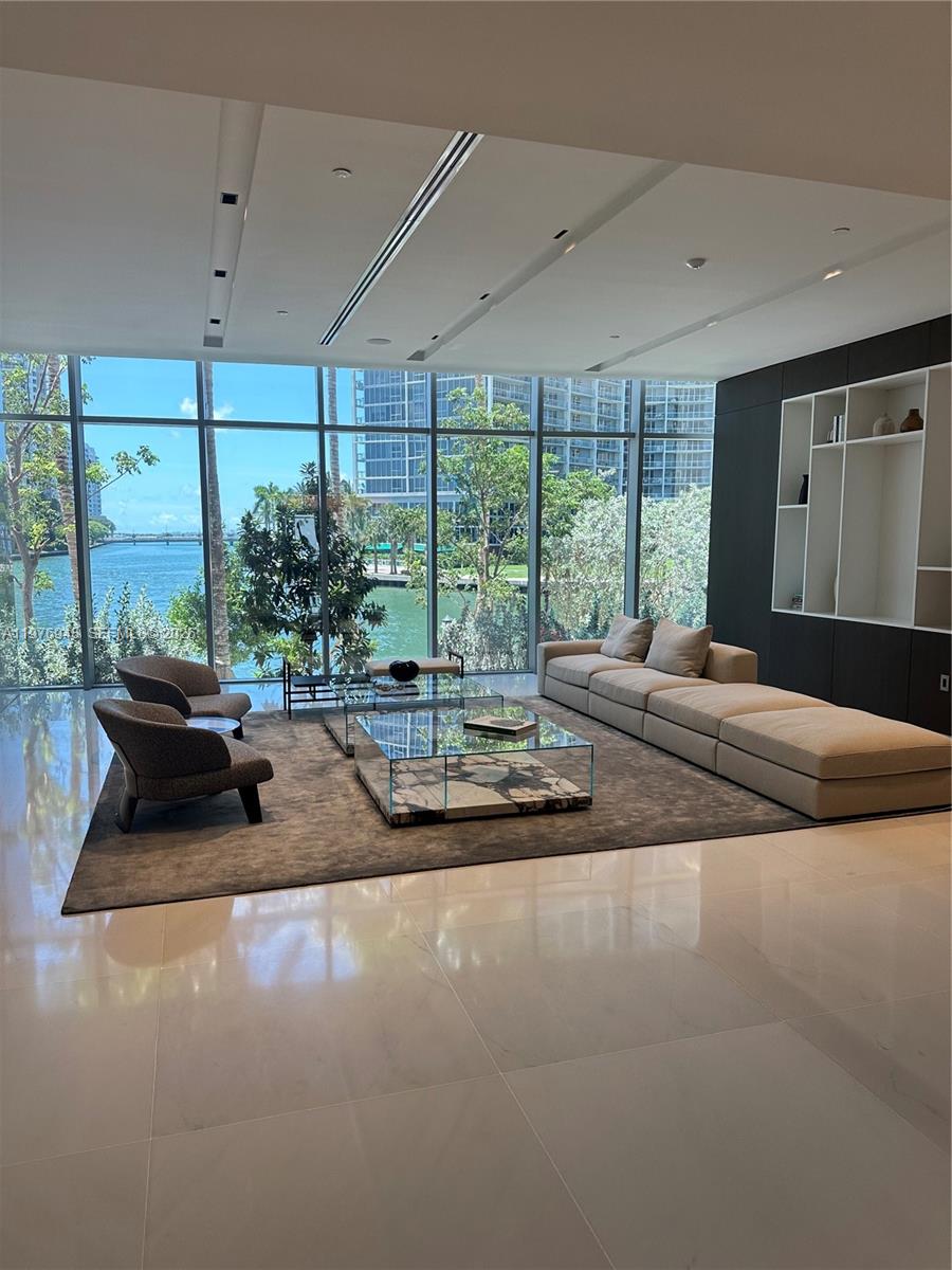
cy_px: 635
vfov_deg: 71.6
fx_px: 880
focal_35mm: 24
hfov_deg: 56.8
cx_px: 476
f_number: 1.78
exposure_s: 1/386
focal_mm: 6.86
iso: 80
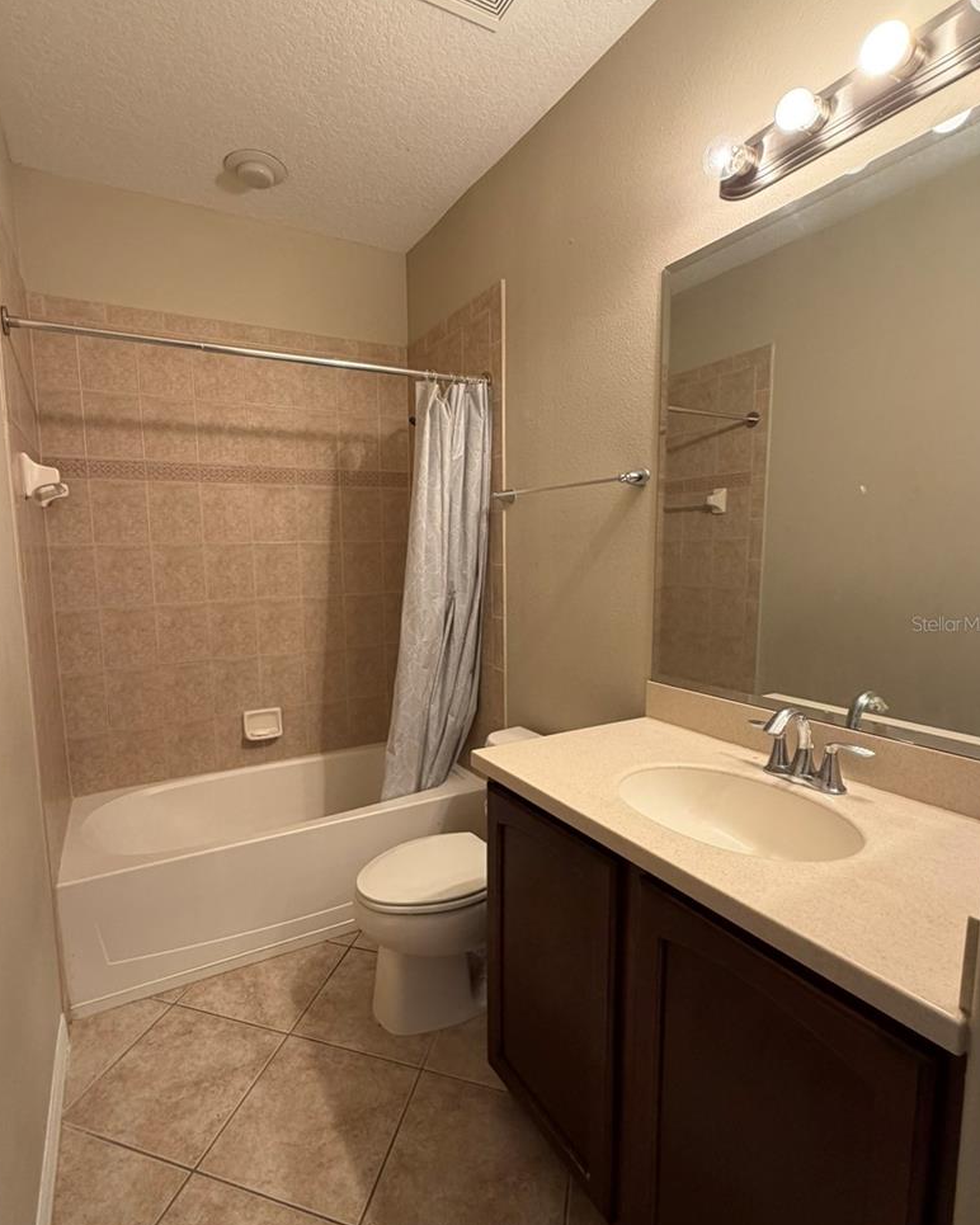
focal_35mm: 17
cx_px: 430
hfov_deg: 76.7
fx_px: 616
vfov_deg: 89.6
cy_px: 623
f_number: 2.2
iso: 200
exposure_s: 1/60
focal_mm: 2.22
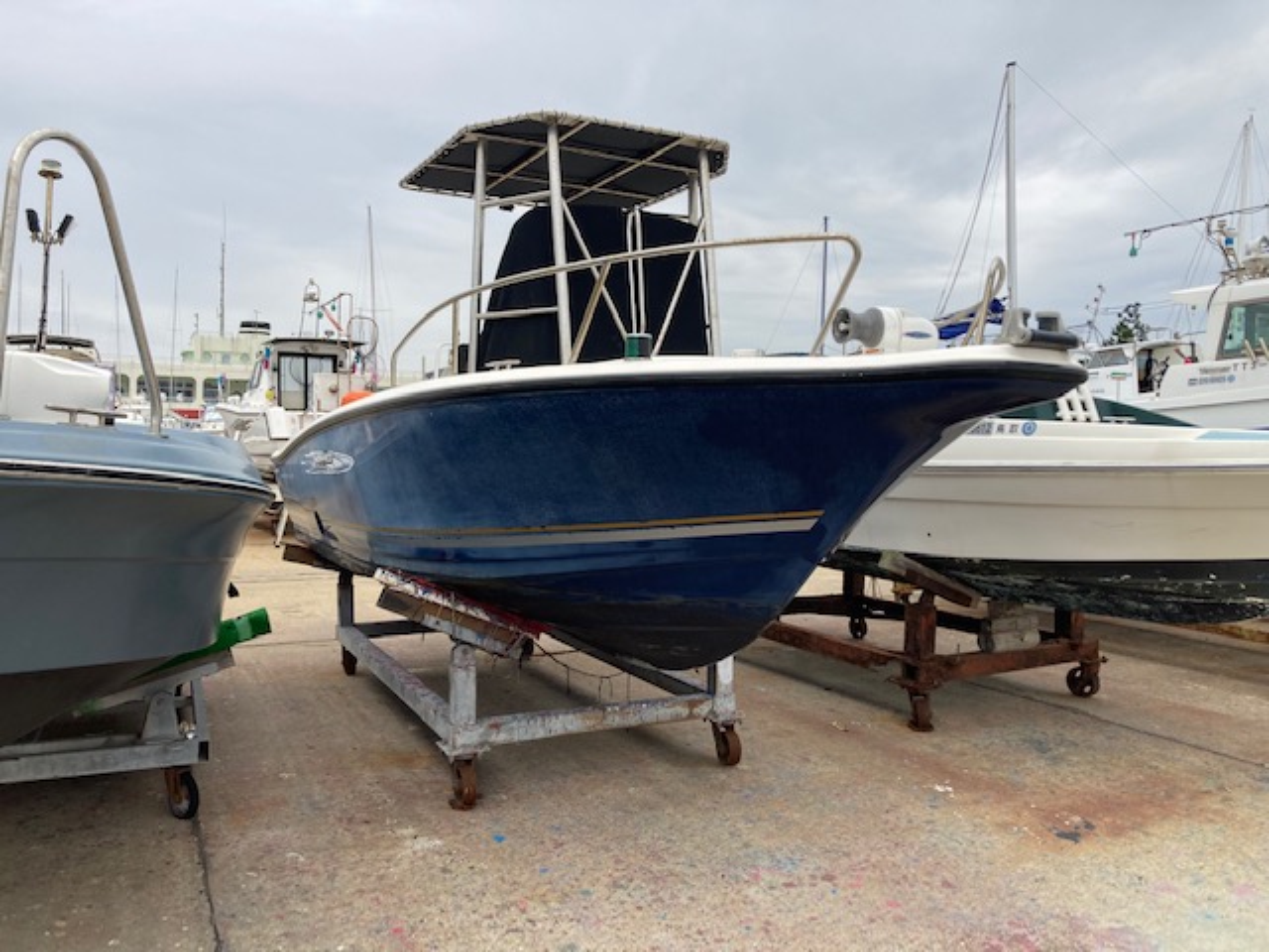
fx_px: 1026
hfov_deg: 63.4
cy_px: 476
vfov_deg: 49.7
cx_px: 634
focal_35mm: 28
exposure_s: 1/256
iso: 20
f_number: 1.8
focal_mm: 3.99
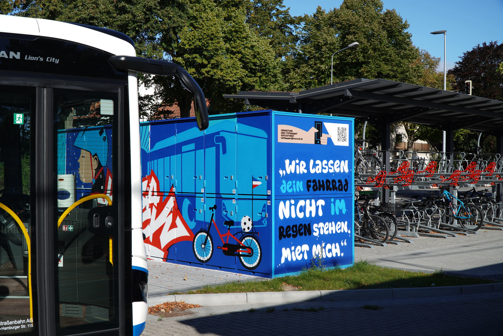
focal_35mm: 44
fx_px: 608
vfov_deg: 30.8
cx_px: 252
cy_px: 168
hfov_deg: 45.0
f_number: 8
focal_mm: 29
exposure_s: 1/200
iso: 50
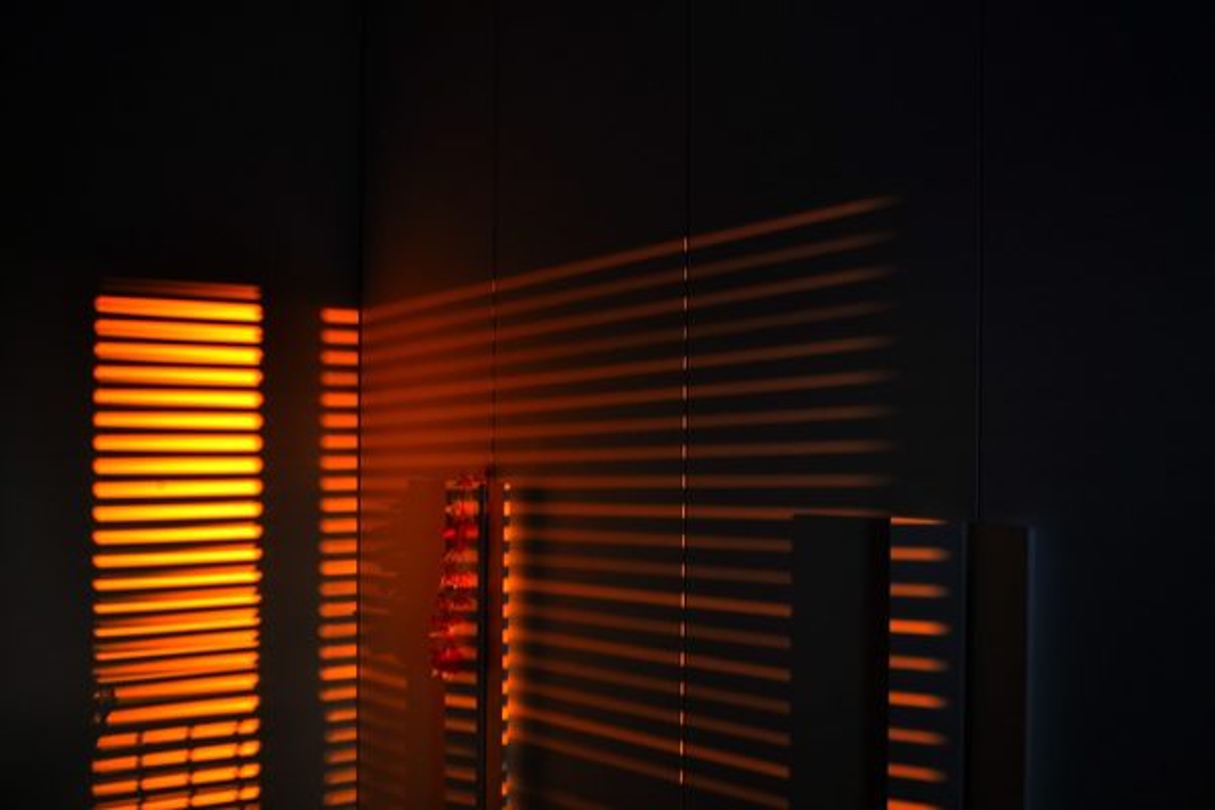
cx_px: 608
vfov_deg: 34.2
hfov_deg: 49.6
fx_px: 1316
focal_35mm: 39
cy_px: 405
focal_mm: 26
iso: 800
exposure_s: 1/10
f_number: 4.2
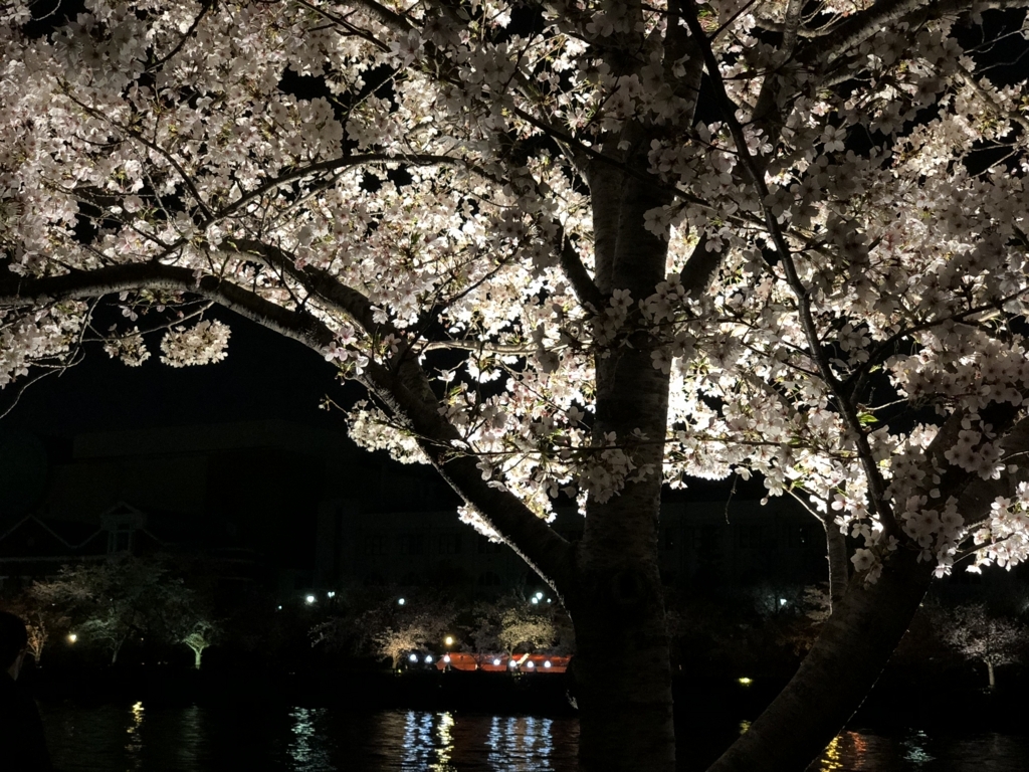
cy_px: 386
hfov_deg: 36.8
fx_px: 1546
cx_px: 514
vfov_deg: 28.0
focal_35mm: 52
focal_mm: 6
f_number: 2.4
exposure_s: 1/17
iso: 160
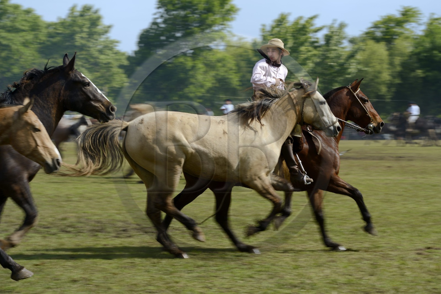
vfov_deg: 10.5
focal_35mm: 130
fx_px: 1592
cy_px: 147
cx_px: 220
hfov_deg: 15.8
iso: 100
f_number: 10
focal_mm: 130
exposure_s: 1/125
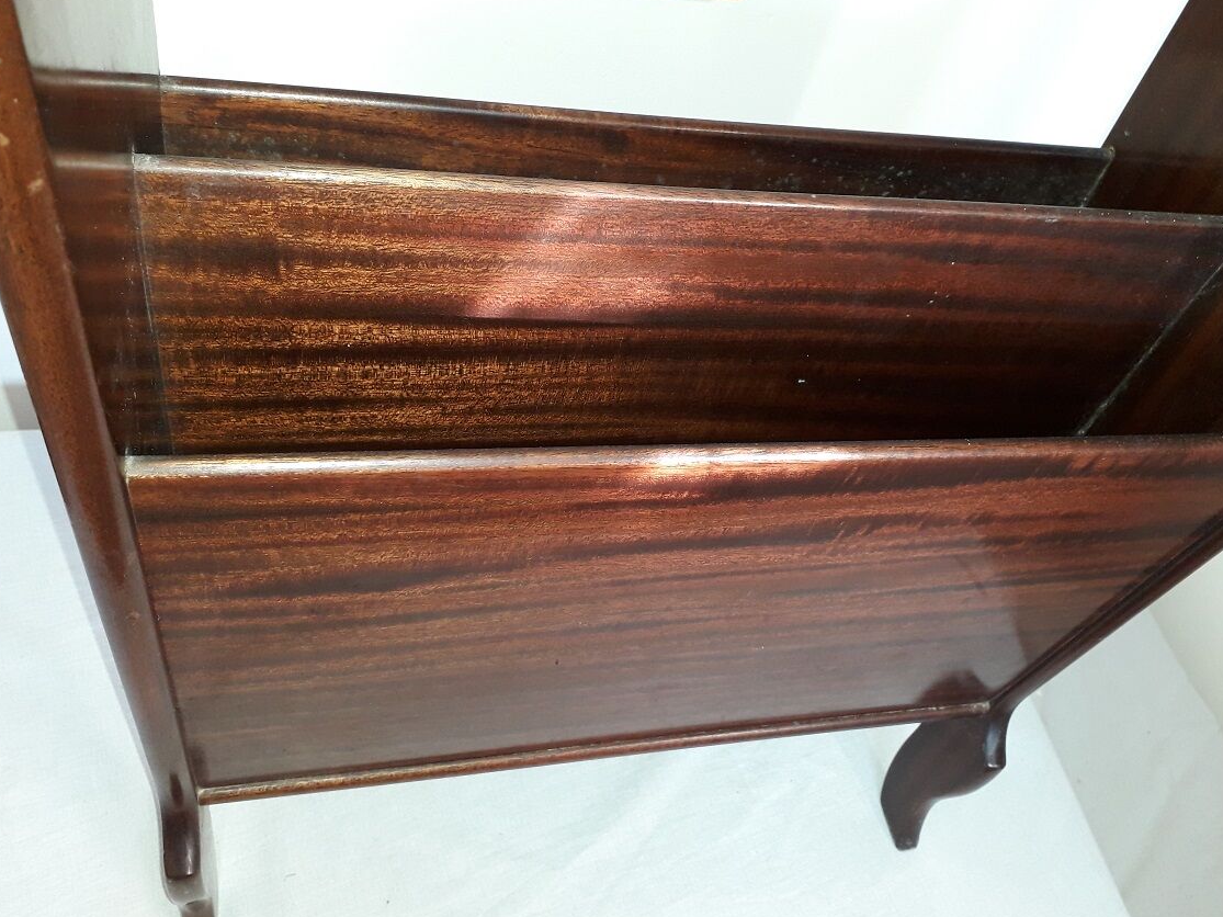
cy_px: 432
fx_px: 1060
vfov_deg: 46.8
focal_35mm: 30
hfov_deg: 59.9
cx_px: 646
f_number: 1.9
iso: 100
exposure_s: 1/50
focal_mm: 3.6
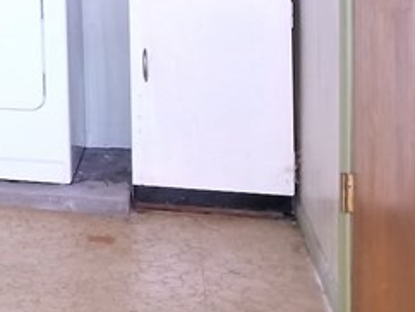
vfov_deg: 13.2
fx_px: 1320
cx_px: -436
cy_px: -22
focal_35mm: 110
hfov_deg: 14.5
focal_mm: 4.25
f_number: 1.7
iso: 160
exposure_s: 1/37
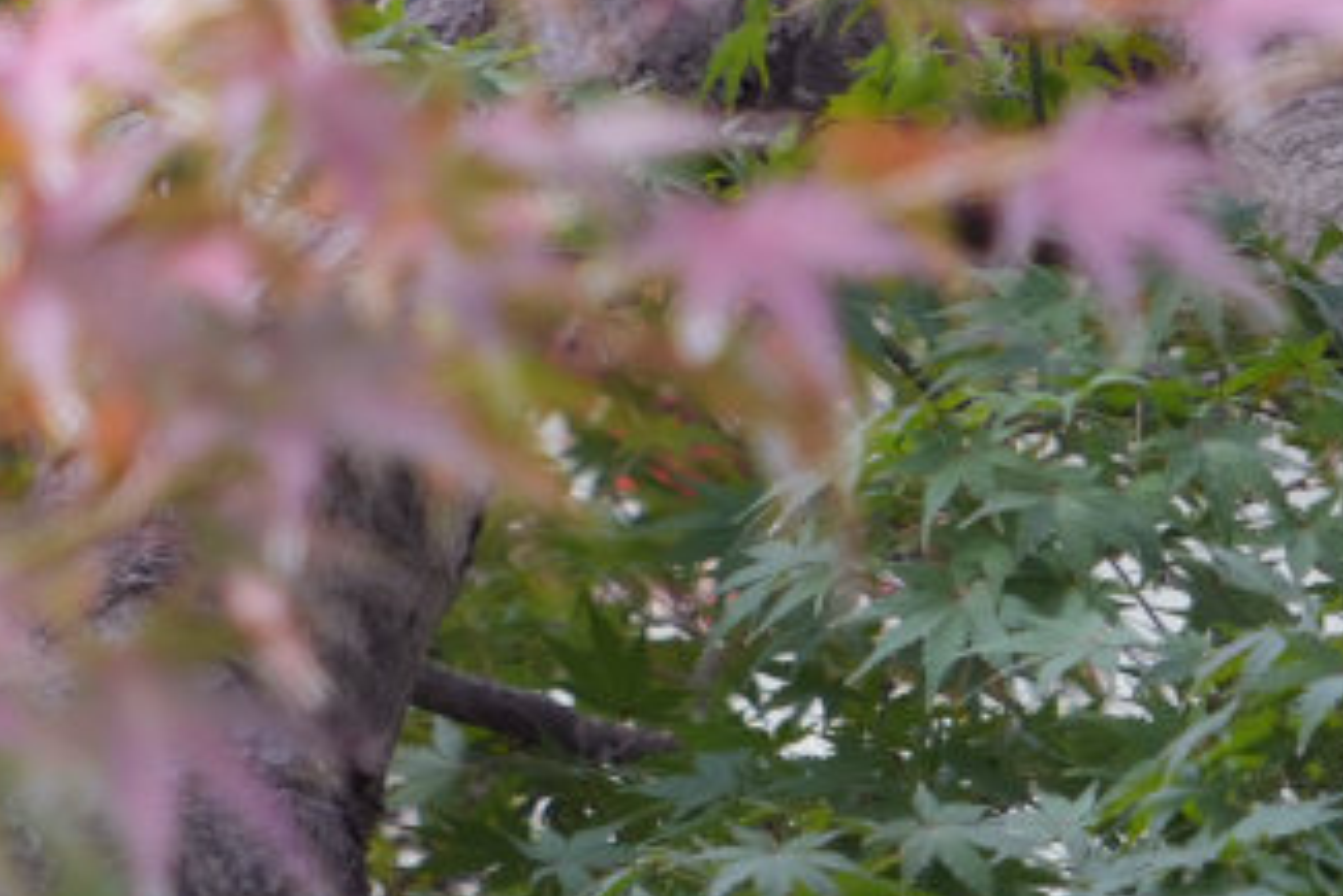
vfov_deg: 2.6
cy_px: -1107
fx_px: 19817
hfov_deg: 3.9
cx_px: -988
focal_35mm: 531
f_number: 6.3
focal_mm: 115
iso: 640
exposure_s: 1/125
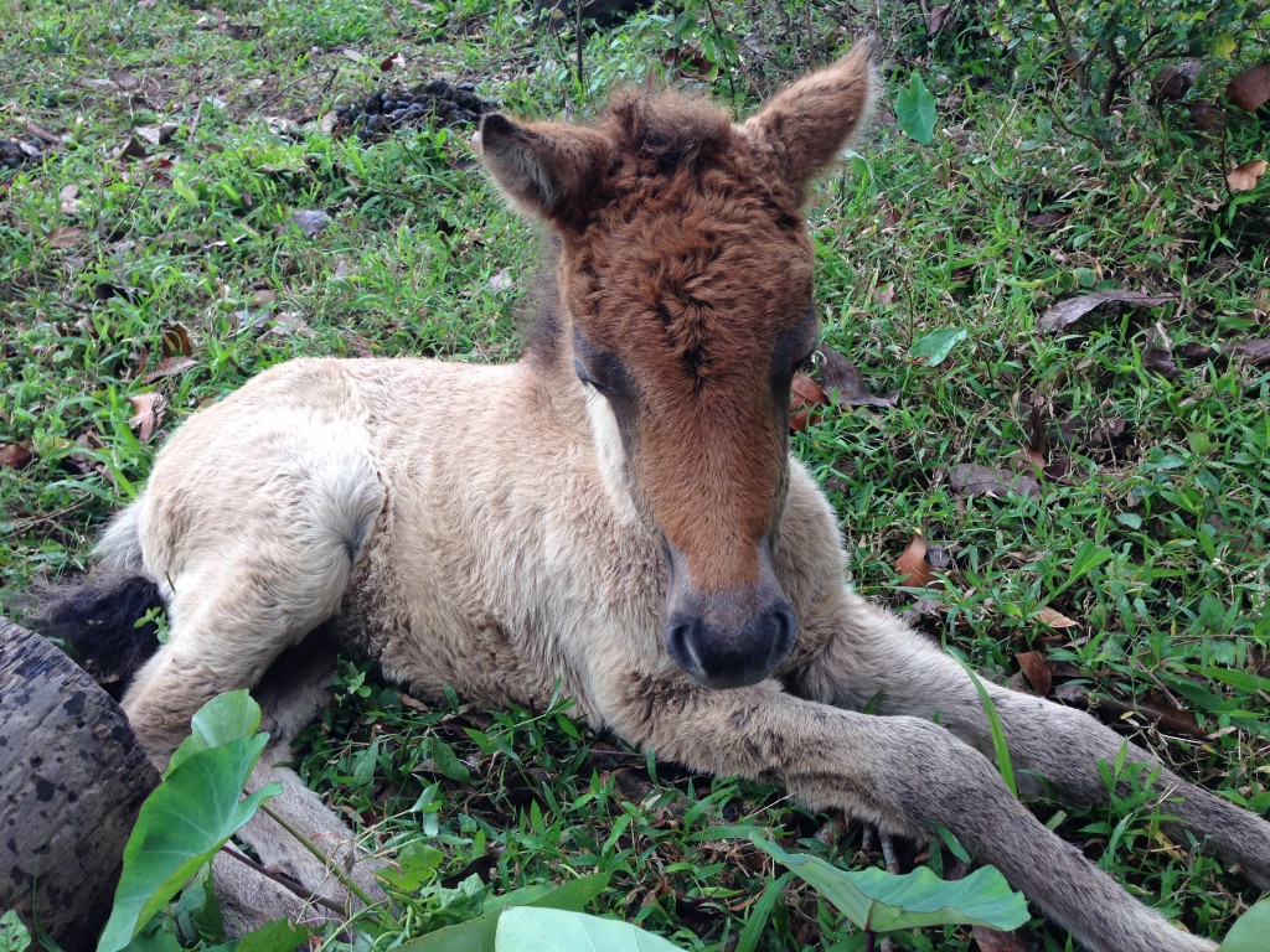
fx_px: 1211
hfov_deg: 55.4
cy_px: 476
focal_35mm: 33
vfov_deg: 42.9
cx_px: 635
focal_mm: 4.12
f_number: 2.4
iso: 50
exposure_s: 1/158
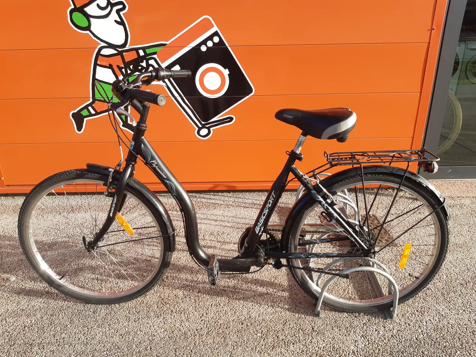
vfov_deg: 53.1
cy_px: 178
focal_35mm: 26
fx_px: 358
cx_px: 238
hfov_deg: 67.3
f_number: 1.7
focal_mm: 3.92
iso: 40
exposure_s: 1/562
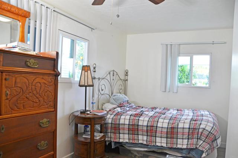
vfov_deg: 47.7
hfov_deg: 67.5
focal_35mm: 27
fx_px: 178
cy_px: 79
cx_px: 119
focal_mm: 18
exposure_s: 1/80
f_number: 4.5
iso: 400
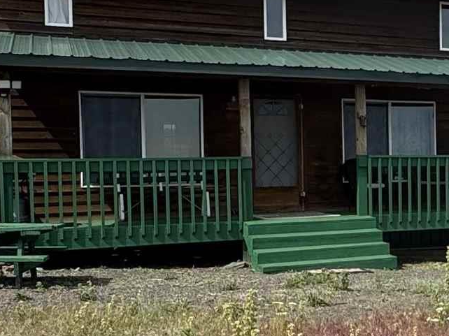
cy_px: 194
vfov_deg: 21.9
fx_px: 869
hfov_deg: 25.9
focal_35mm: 67
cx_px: 539
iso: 50
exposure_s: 1/2273
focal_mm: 2.22
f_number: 2.2
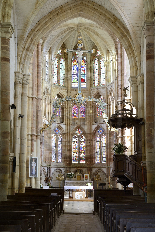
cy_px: 116
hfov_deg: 27.0
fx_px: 323
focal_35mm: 50
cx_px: 78
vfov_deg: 39.6
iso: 800
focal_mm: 50
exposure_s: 1/30
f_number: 8
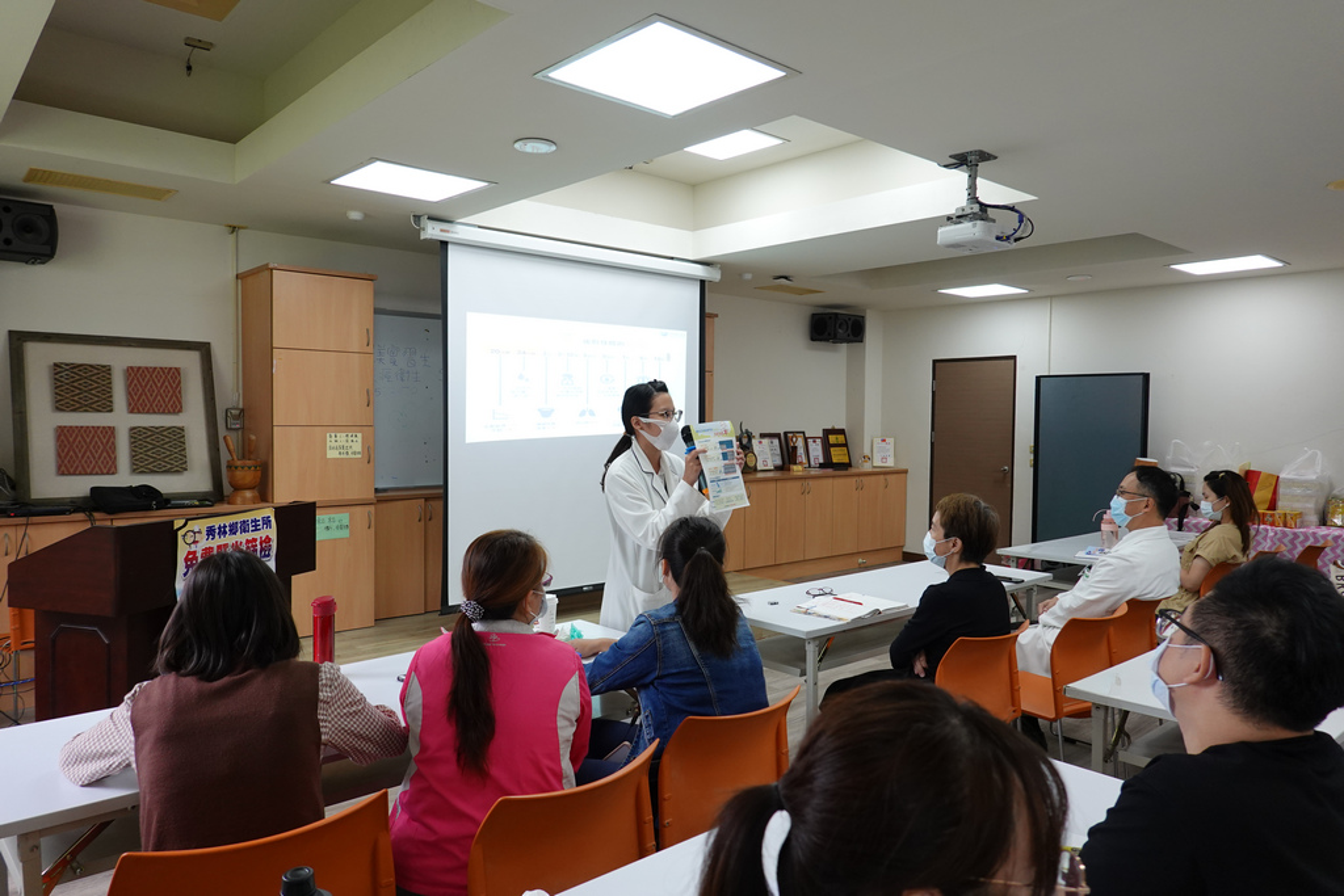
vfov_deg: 53.1
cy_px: 448
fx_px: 896
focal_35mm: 24
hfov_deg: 73.7
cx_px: 672
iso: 320
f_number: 2.8
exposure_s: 1/80
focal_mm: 9
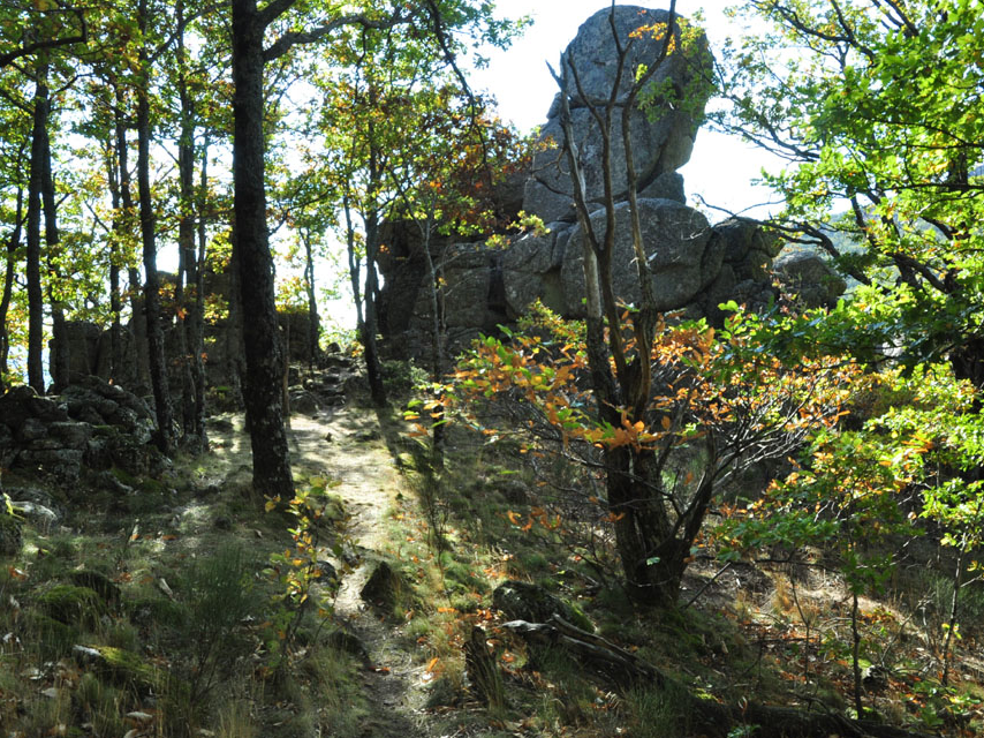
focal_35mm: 27
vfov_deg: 51.3
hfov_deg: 65.3
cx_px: 517
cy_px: 371
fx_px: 767
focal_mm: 16
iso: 400
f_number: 11
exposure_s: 1/125
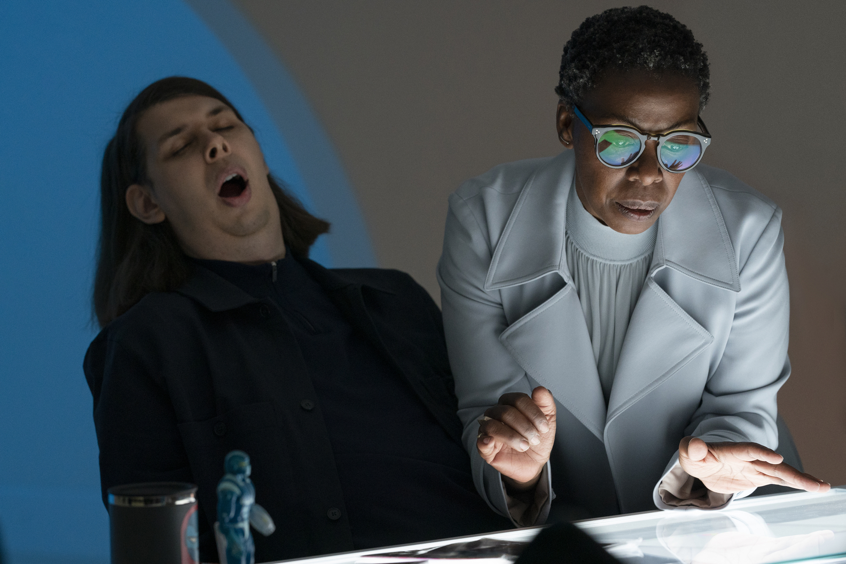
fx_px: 3172
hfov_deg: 15.2
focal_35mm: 135
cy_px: 282
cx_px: 423
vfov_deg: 10.2
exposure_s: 1/125
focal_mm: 135
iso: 4000
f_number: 5
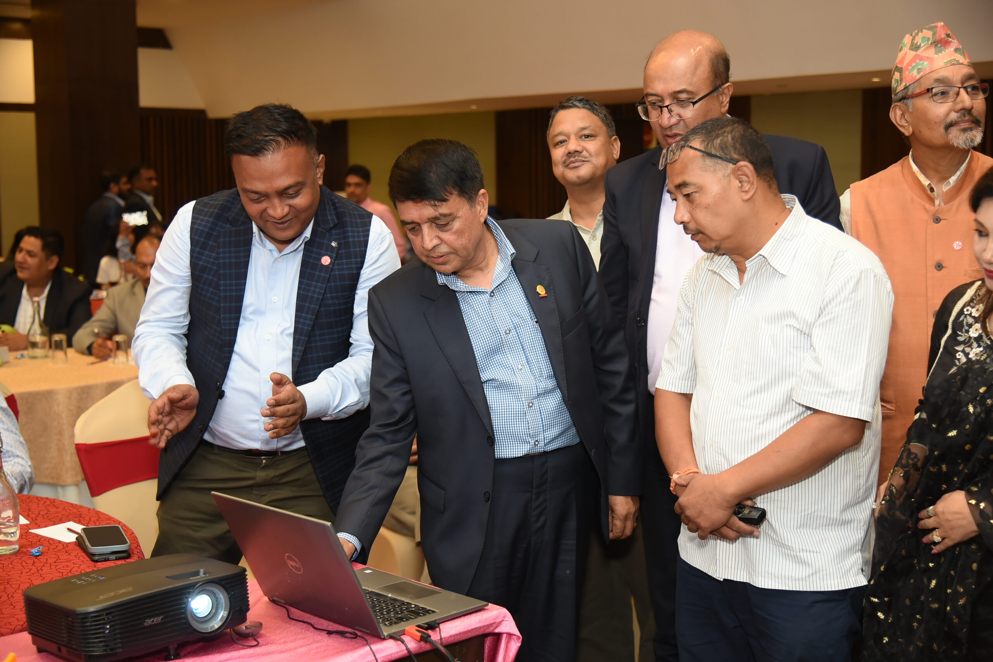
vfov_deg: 27.0
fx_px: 1379
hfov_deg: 39.6
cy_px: 331
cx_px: 496
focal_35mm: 50
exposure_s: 1/125
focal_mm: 50
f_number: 4
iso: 1600
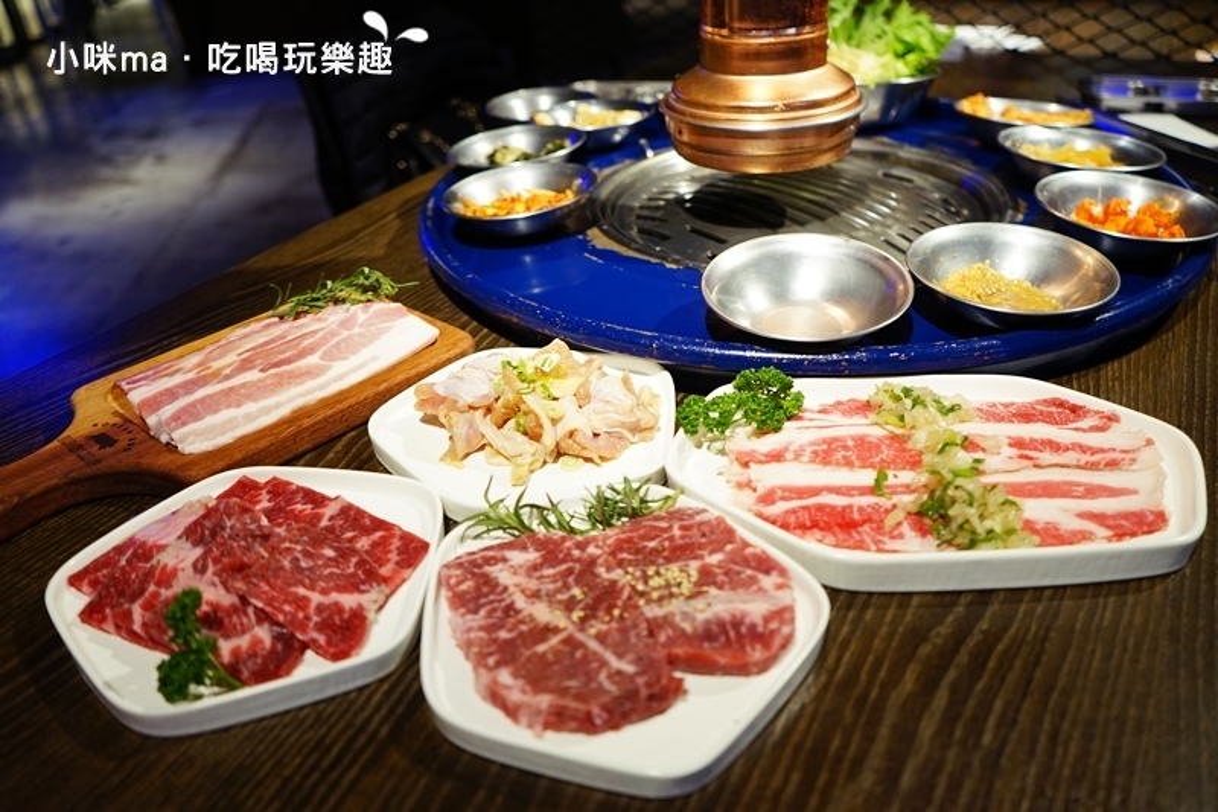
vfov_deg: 46.4
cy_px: 406
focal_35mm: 28
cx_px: 609
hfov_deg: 65.5
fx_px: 947
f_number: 3.5
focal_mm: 28
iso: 640
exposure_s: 1/60
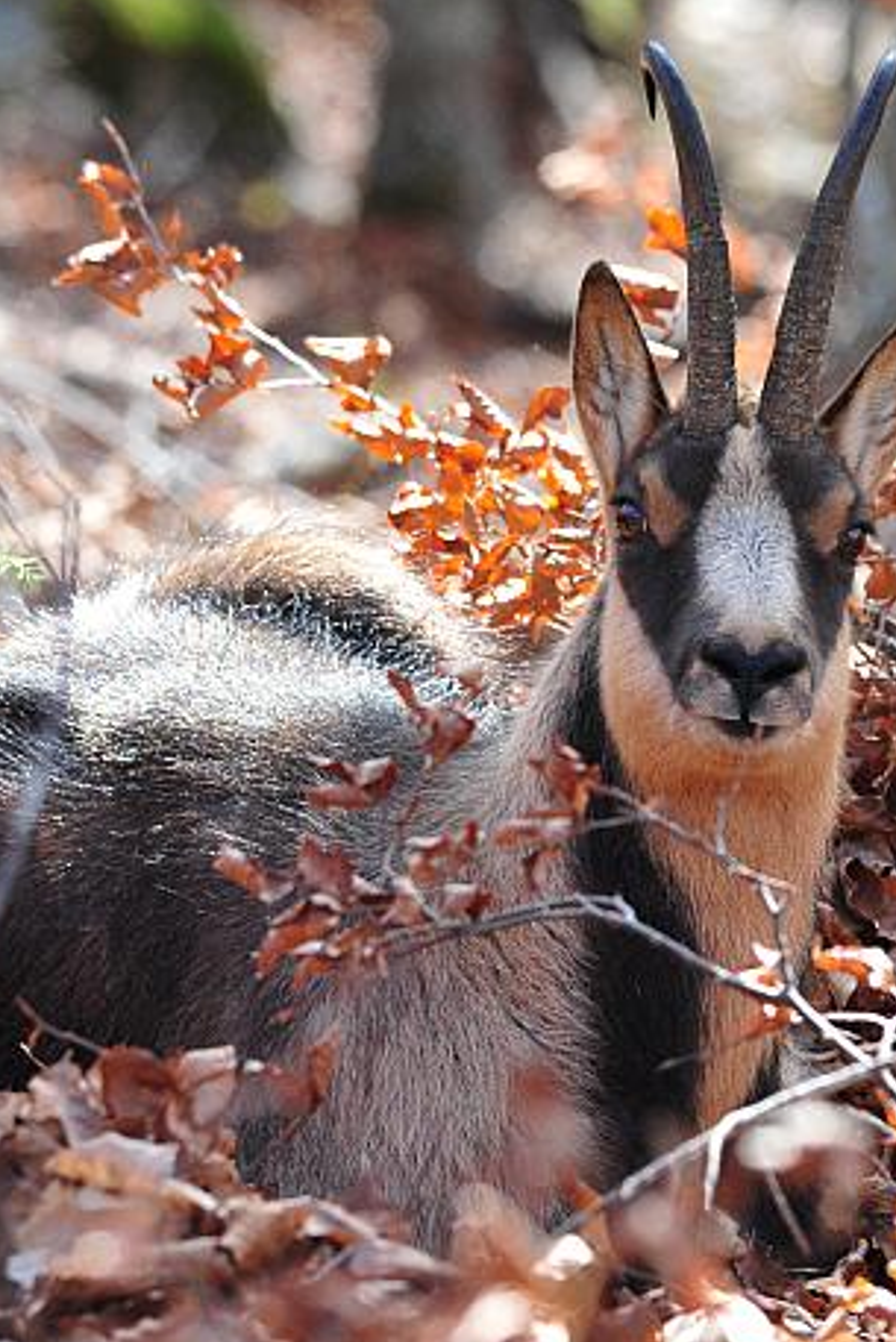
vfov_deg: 3.0
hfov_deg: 2.0
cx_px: 676
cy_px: 703
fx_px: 25701
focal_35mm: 689
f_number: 9
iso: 1600
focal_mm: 350
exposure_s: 1/320
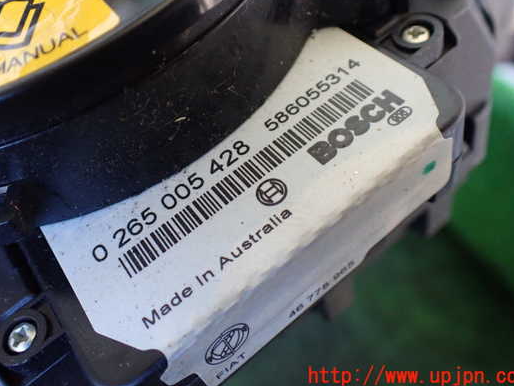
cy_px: 164
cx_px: 234
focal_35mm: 35
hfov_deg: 52.5
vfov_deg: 40.6
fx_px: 520
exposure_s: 1/80
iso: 800
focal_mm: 5.4
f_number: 2.3
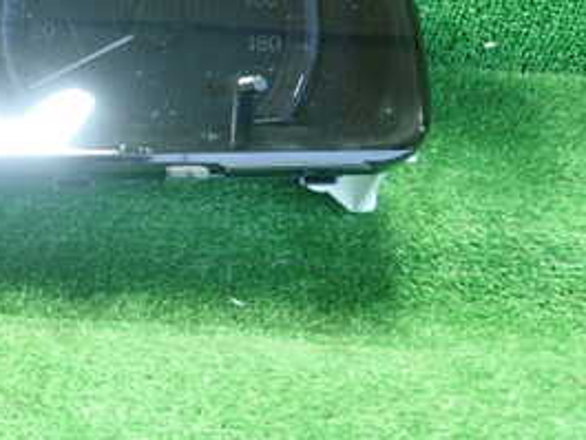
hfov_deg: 26.4
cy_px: 38
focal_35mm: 68
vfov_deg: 21.1
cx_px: -55
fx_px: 1152
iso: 800
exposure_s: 1/80
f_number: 2.3
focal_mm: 5.5
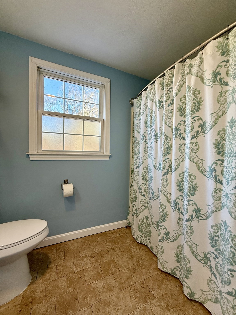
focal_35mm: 14
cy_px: 158
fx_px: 127
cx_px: 118
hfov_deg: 85.7
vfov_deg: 102.1
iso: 80
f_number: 2.2
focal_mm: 2.22
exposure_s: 1/120
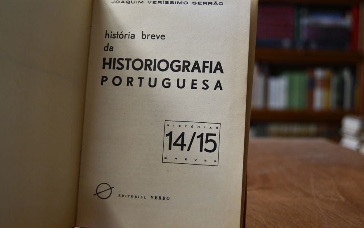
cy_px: 110
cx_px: 182
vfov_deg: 25.8
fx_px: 496
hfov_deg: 40.3
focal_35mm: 50
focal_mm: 32
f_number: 4.5
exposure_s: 1/125
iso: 1400
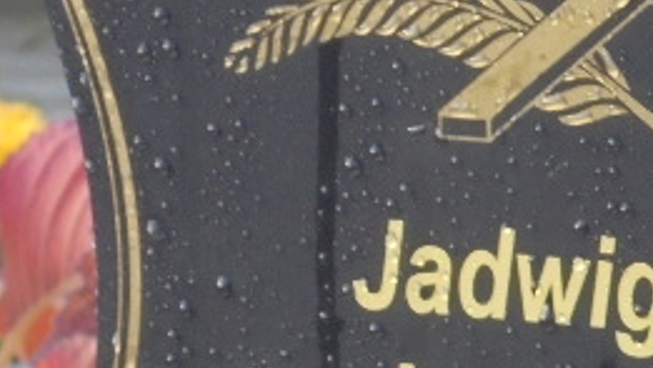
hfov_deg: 5.2
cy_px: 348
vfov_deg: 2.9
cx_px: 503
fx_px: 7205
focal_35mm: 416
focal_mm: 27.6
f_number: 6.5
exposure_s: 1/80
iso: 400
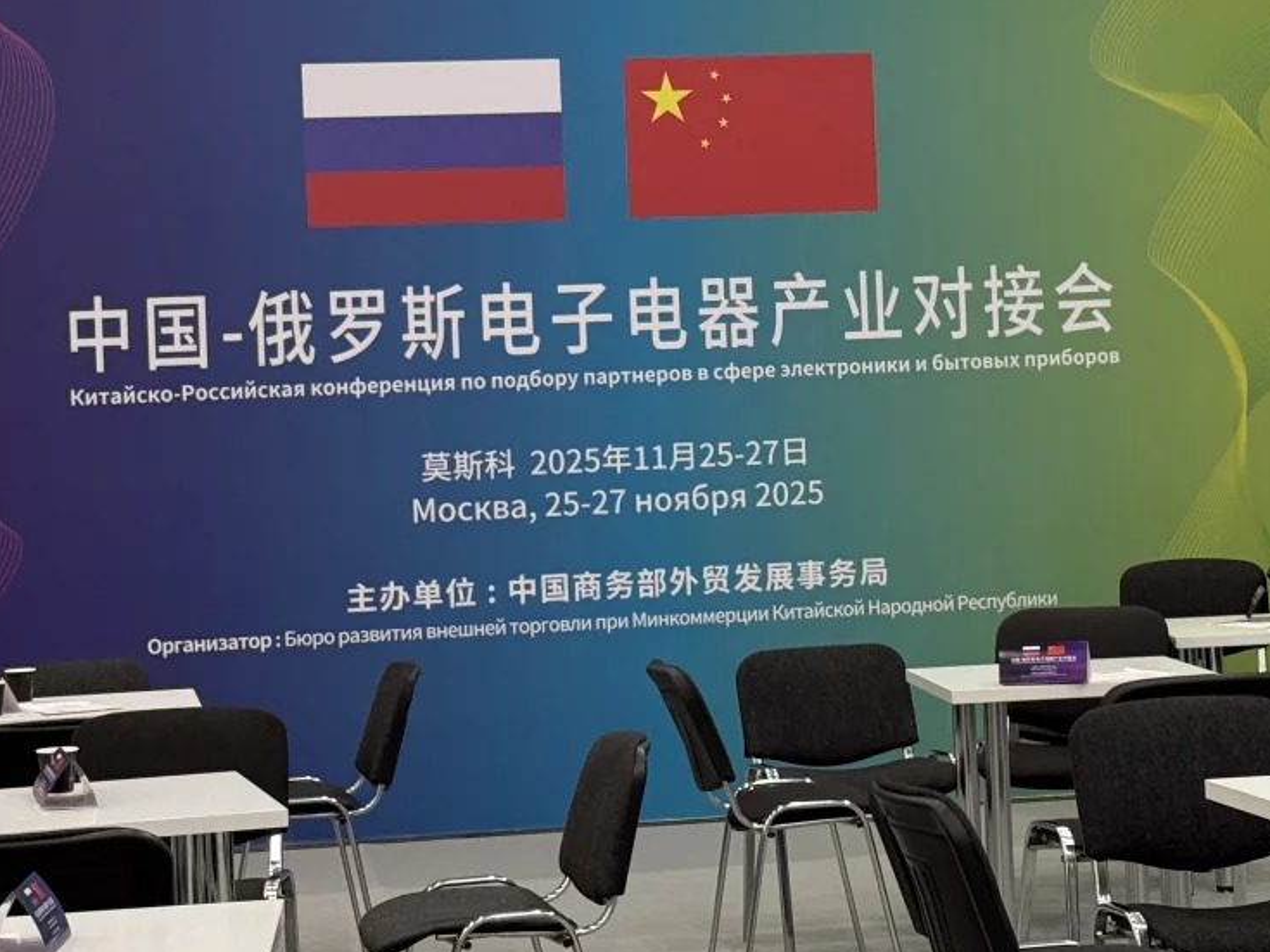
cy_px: 318
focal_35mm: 94
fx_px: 3448
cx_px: 757
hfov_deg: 20.8
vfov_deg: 15.7
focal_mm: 6.76
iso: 125
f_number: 1.78
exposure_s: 1/60
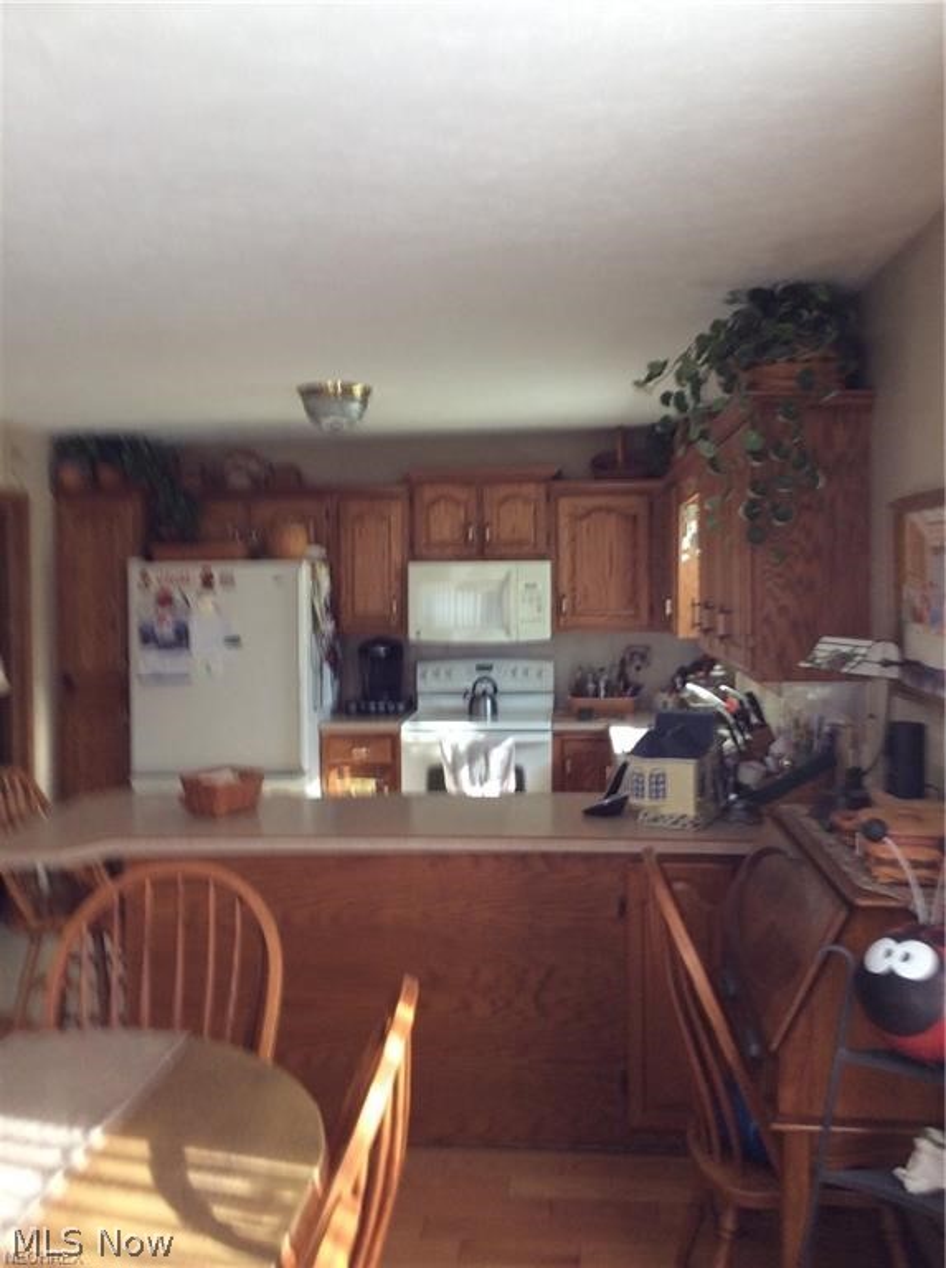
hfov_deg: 44.0
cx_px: 473
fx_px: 1170
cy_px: 634
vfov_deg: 56.9
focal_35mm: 32
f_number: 2.4
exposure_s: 1/40
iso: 40
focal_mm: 3.3
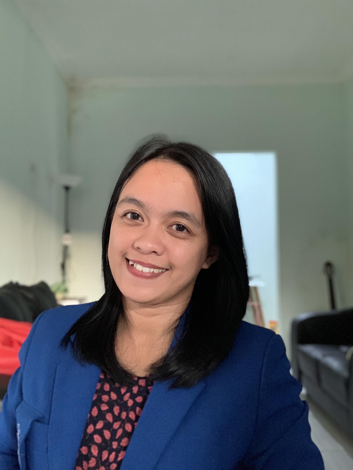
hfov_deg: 44.2
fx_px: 435
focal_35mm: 32
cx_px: 176
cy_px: 235
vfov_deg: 56.8
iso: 400
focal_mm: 2.87
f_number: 2.2
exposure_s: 1/30
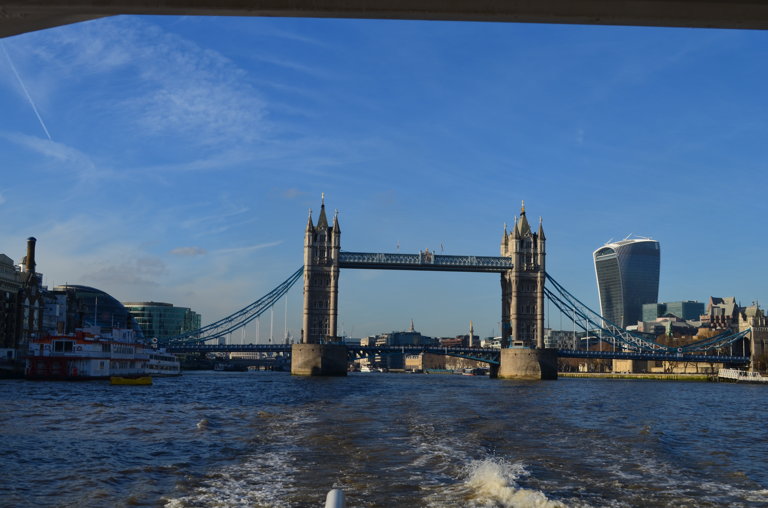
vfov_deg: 29.7
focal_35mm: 45
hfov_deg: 43.7
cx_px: 384
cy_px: 254
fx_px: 958
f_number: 11
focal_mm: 30
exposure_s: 1/160
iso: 100
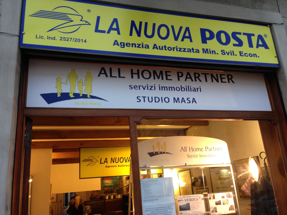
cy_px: 108
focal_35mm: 33
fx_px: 274
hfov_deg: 55.4
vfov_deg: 42.9
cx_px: 144
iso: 100
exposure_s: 1/20
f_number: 2.4
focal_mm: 4.12
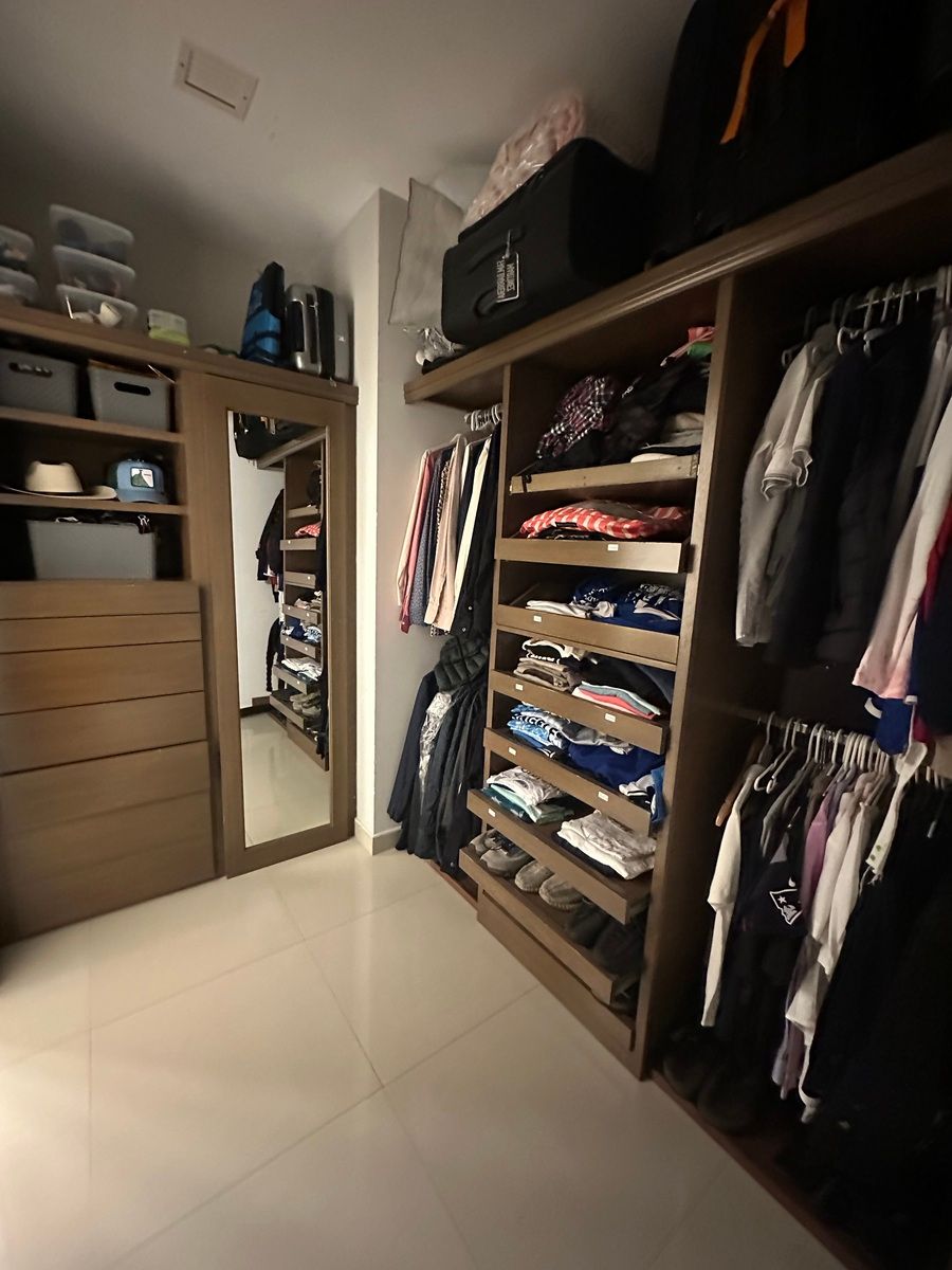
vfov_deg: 102.1
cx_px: 476
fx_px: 513
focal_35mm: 14
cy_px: 635
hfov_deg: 85.7
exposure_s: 1/40
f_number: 2.2
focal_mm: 2.22
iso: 1600
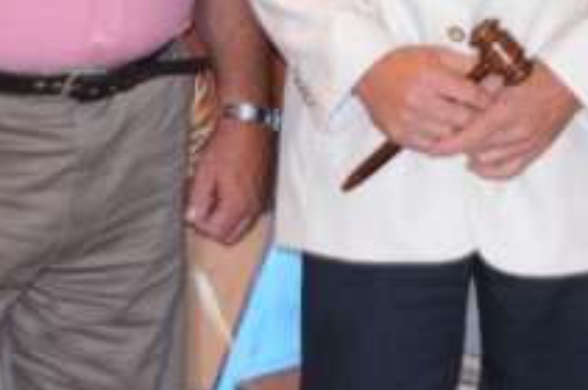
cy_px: -287
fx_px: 2707
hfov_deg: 12.3
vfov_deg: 8.0
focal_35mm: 166
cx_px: 468
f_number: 4
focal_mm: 26
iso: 1100
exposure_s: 1/60
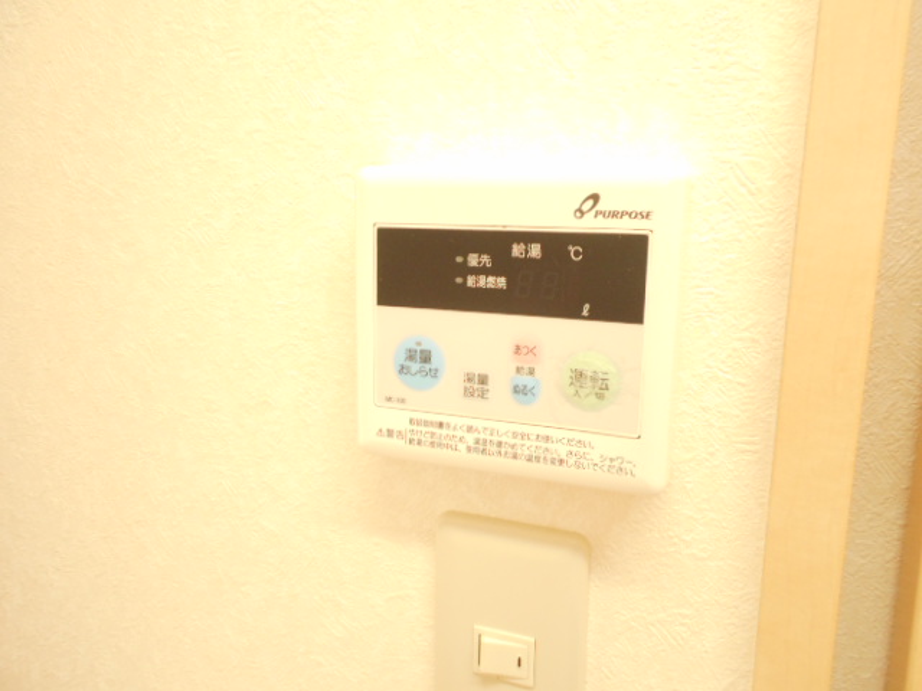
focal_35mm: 26
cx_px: 461
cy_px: 346
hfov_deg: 67.3
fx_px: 693
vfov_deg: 53.1
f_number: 3.2
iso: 320
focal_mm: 4.6
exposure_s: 1/30
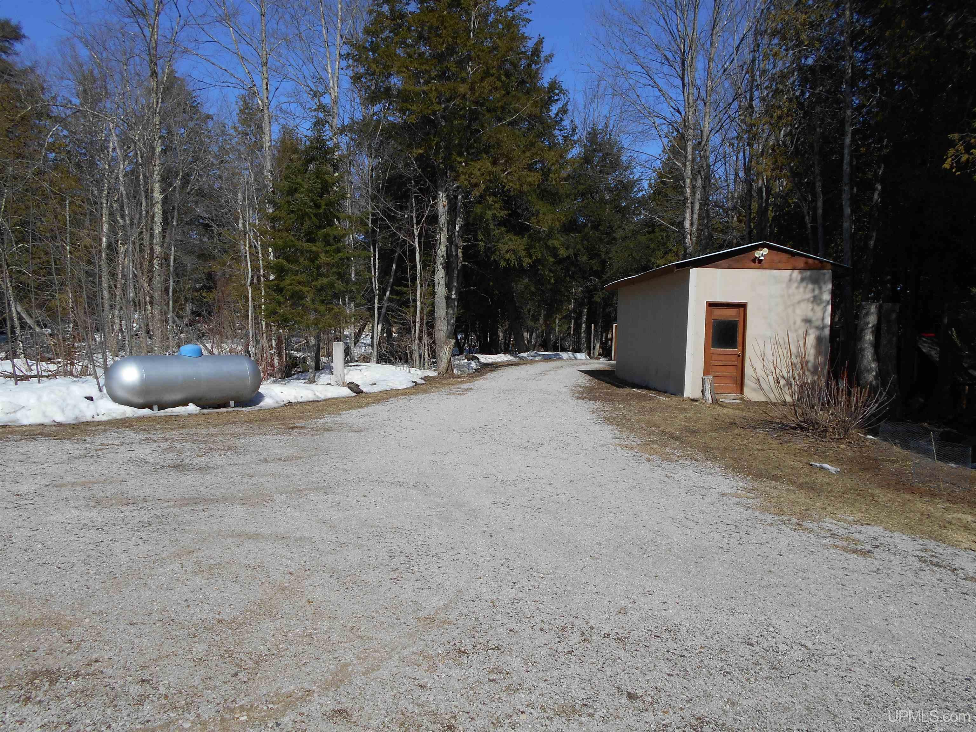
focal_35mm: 26
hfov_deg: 67.3
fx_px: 733
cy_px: 366
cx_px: 488
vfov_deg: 53.1
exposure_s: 1/1250
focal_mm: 4.6
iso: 80
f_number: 3.2
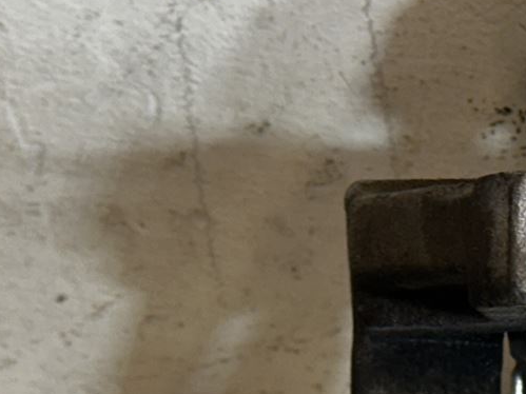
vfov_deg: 7.5
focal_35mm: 197
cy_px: 358
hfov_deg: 9.5
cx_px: 968
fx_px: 2993
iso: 50
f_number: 1.78
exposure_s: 1/50
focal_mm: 6.86
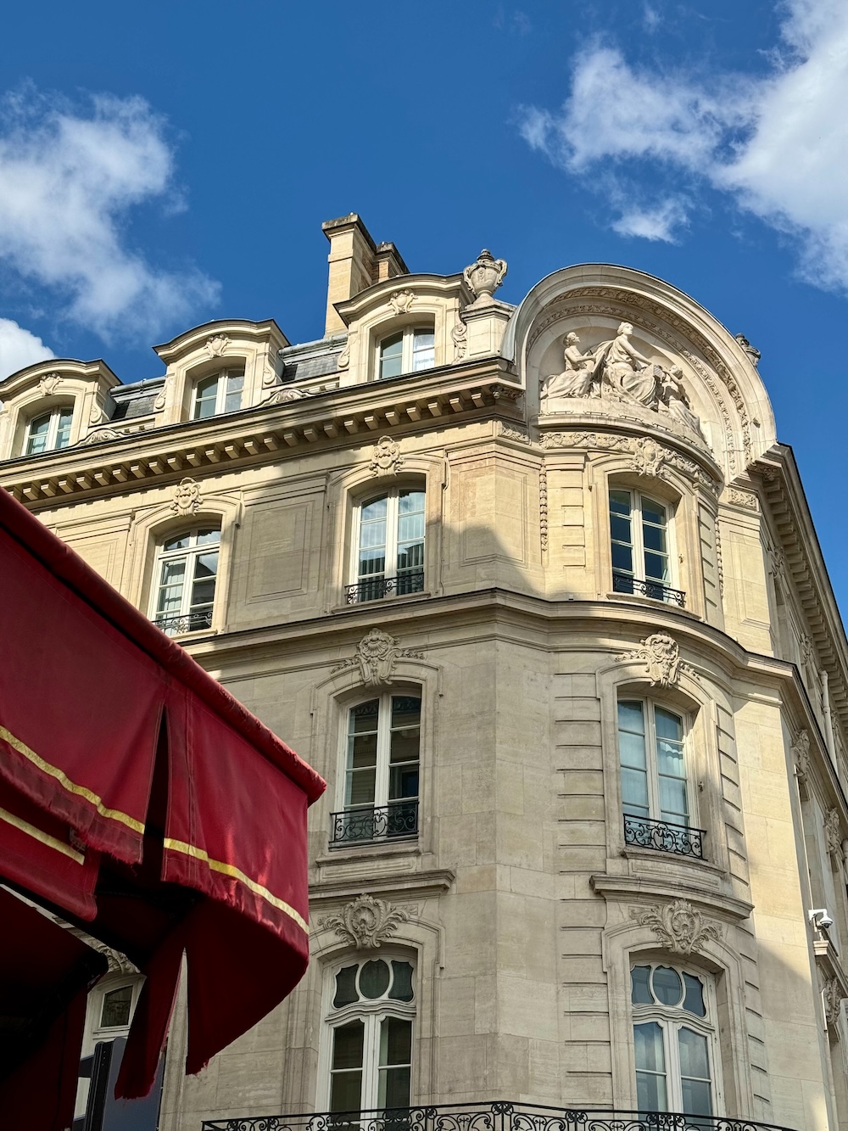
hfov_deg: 30.3
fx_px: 1568
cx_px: 424
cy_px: 566
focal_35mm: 48
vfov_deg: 39.7
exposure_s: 1/4975
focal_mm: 6.76
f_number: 1.78
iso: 64
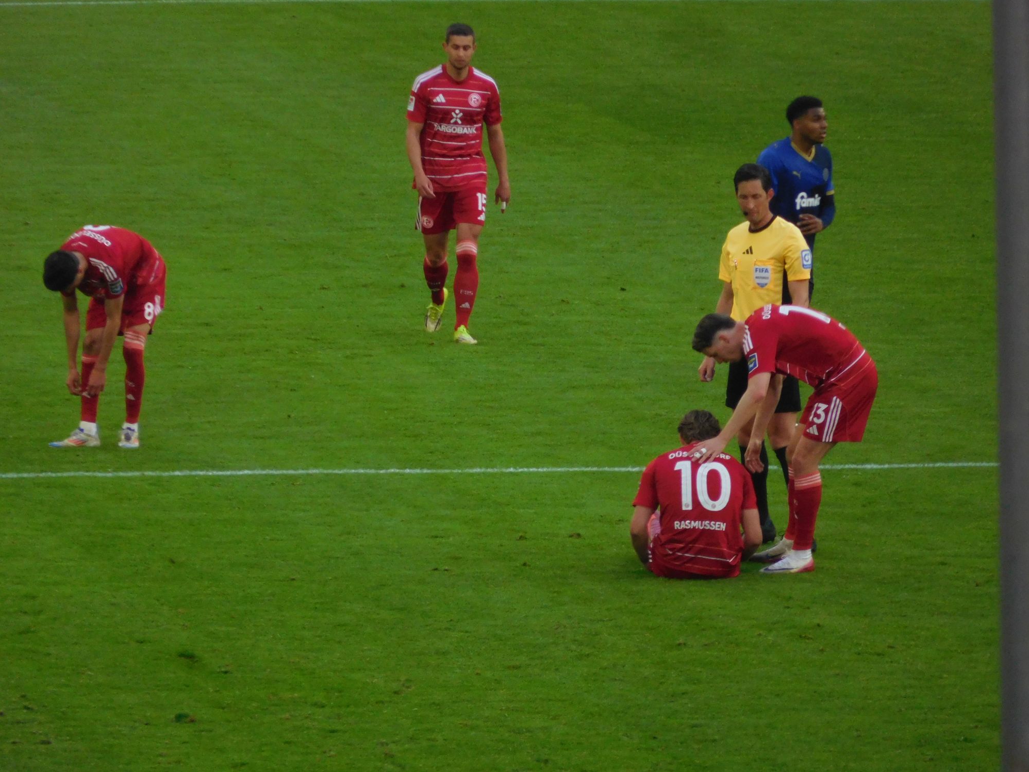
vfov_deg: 3.0
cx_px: 515
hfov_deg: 4.0
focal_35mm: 501
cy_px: 386
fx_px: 14893
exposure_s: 1/160
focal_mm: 90
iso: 400
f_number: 6.5
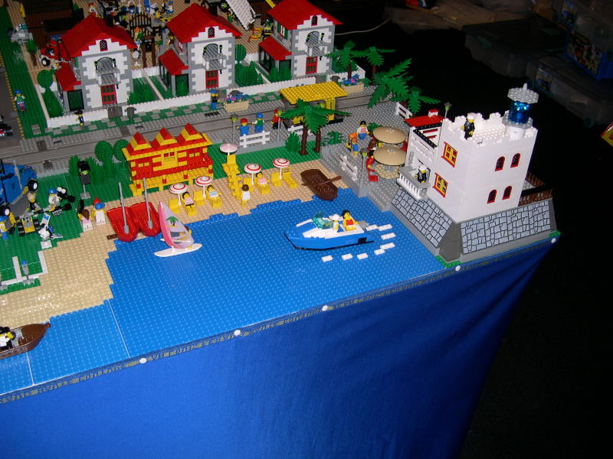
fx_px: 673
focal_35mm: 38
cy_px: 230
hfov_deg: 49.0
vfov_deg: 37.7
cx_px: 306
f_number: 2.8
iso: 100
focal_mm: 8
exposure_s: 1/60
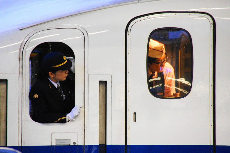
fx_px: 2204
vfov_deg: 4.0
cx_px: 115
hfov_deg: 6.0
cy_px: 76
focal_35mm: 345
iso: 1600
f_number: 6.3
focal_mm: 230
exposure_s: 1/40
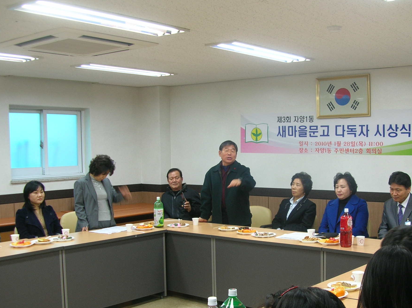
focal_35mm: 48
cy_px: 198
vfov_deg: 30.1
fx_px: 571
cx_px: 261
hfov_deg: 39.4
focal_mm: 6.2
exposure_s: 1/15.3
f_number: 2.9
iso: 50
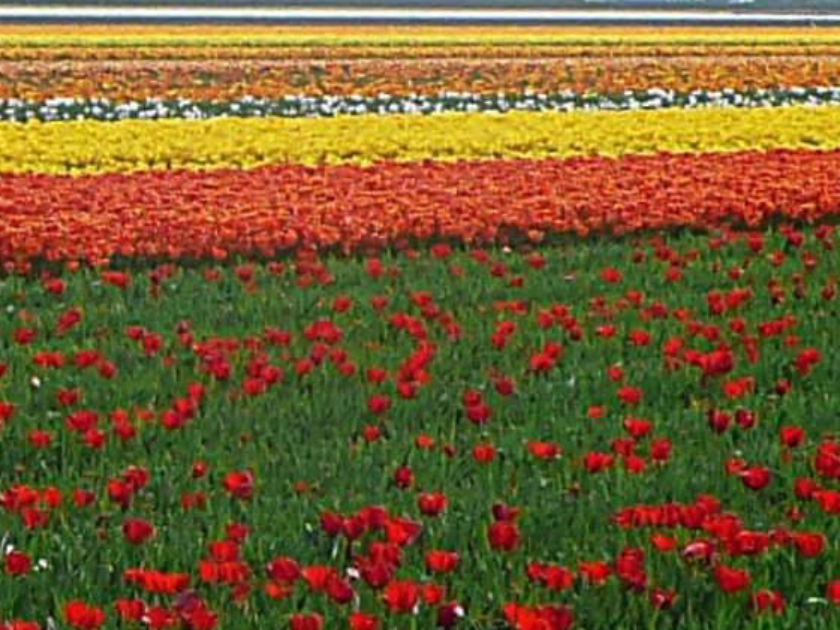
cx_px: 73
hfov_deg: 7.9
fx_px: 6092
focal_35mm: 251
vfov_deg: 5.9
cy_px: 465
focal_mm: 8.2
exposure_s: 1/800
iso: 100
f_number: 4.2
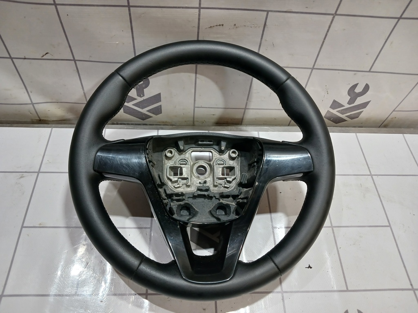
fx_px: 326
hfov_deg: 65.3
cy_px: 156
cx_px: 209
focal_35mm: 27
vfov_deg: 51.4
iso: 80
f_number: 1.8
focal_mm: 4
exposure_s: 1/50
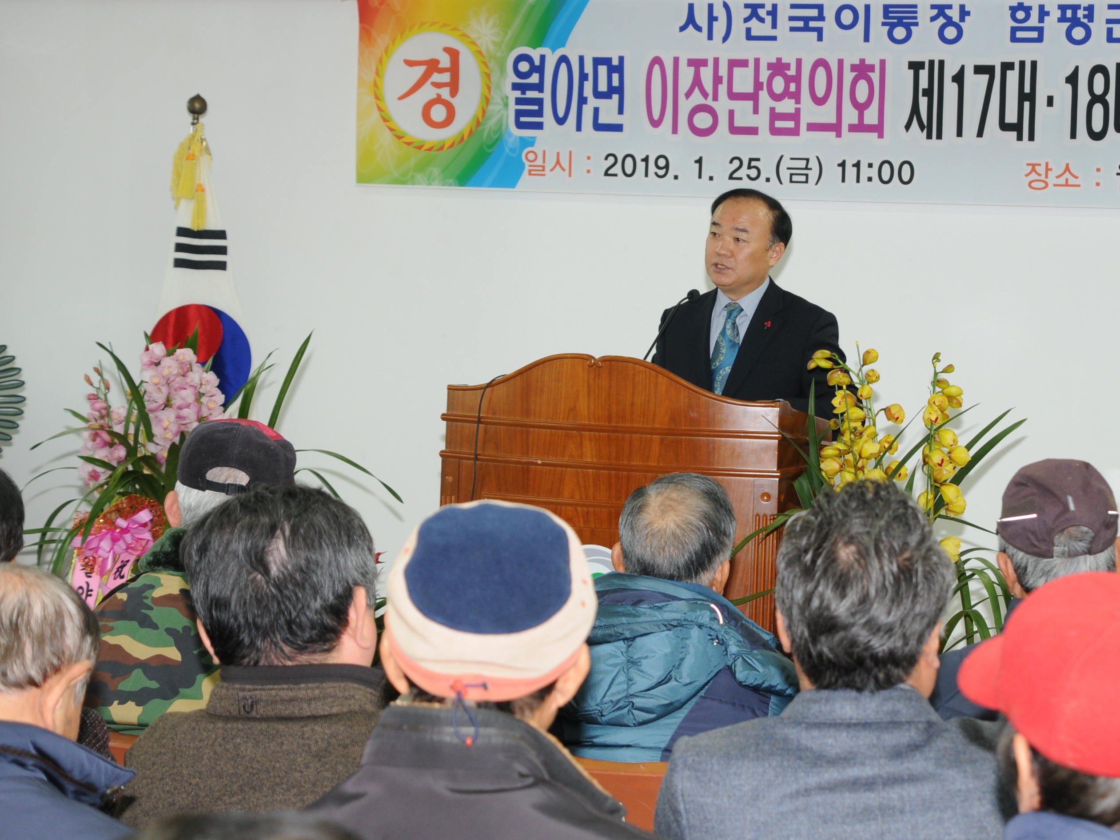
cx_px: 777
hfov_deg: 19.9
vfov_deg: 15.1
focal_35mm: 98
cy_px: 276
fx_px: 3171
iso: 320
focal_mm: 40
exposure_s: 1/60
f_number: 5.6
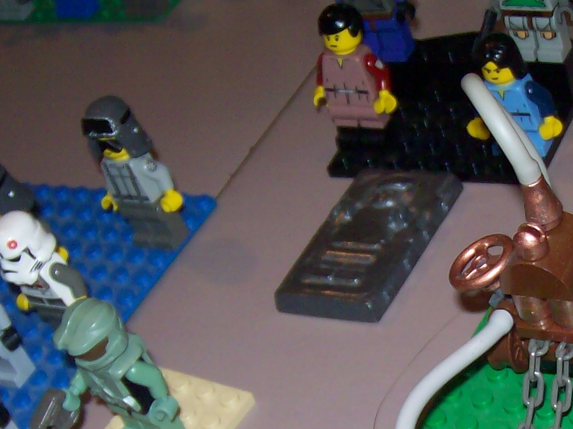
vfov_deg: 16.6
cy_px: 480
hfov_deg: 22.4
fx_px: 1423
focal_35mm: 86
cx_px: 485
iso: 80
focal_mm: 6
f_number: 2.7
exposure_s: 1/64
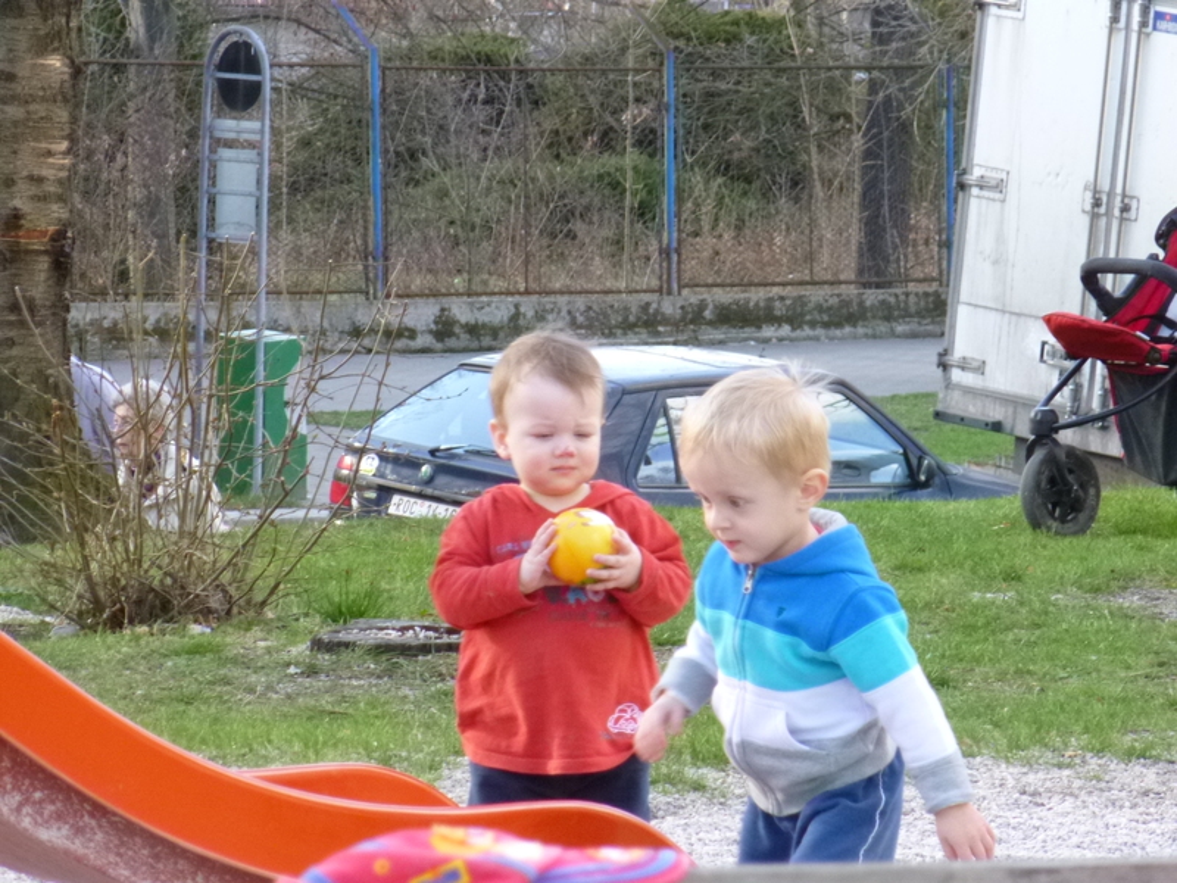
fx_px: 9044
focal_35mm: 266
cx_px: 588
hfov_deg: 7.4
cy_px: 442
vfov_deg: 5.6
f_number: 5.9
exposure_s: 1/80
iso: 400
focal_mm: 45
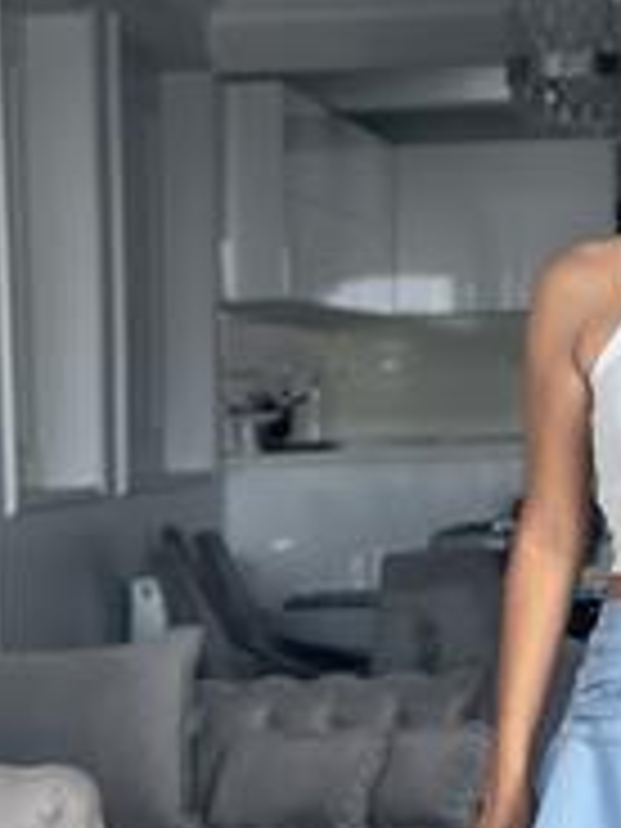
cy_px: 774
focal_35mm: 132
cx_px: 706
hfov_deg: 11.1
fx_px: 3157
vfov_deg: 14.8
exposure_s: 1/145
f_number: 1.78
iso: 125
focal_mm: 6.86
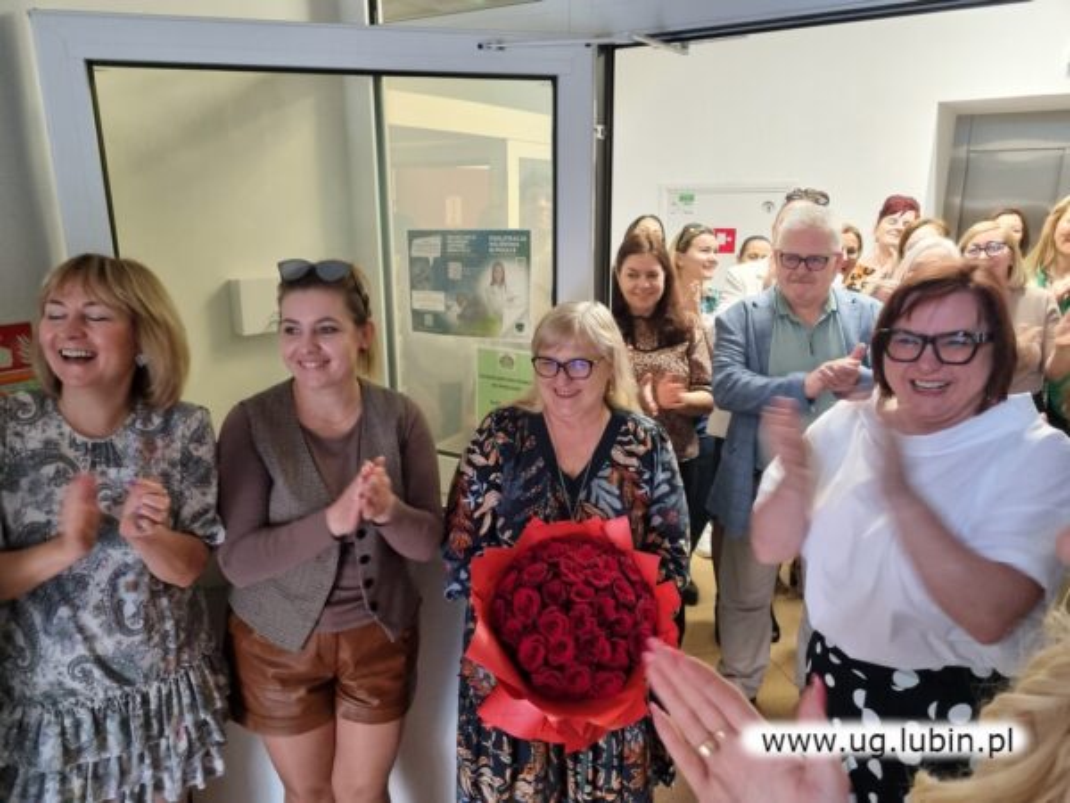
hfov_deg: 67.3
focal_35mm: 26
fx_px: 804
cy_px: 402
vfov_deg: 53.1
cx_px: 535
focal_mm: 5.4
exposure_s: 1/50
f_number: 1.8
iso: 640
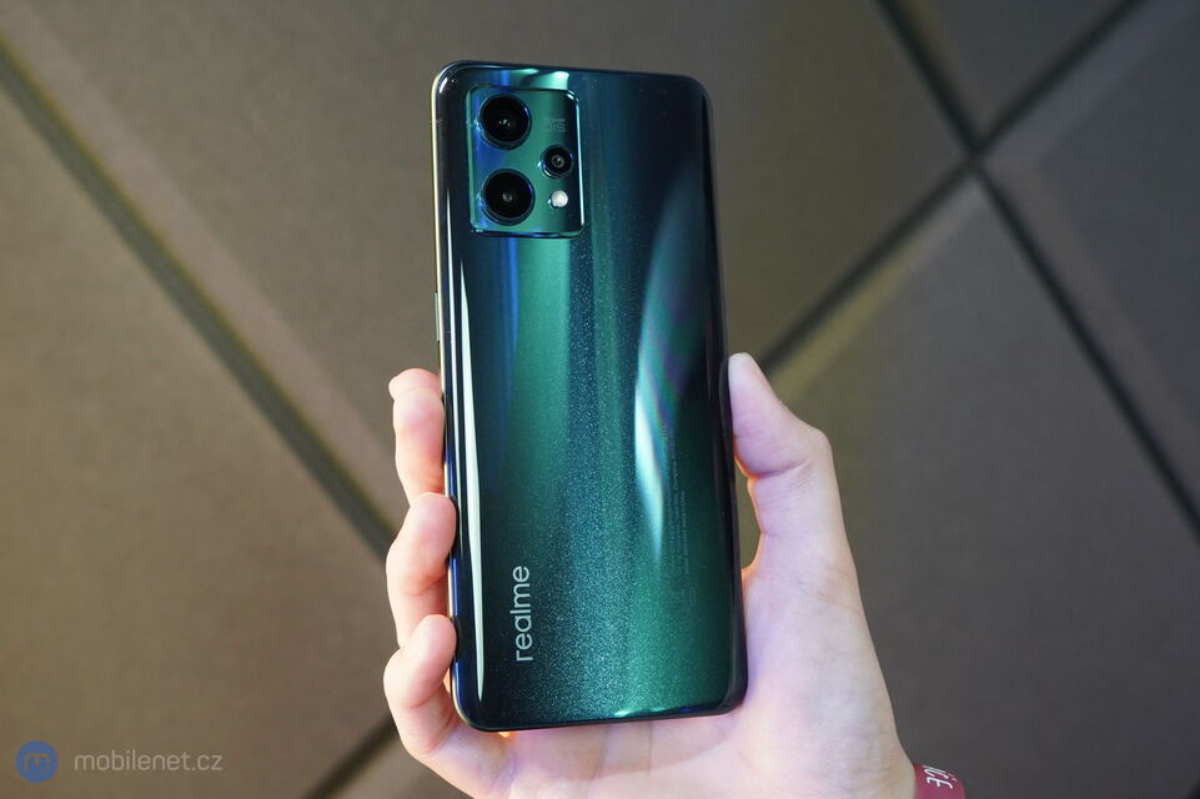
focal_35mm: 39
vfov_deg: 34.2
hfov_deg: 49.6
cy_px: 400
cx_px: 600
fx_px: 1299
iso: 4000
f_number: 6.3
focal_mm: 39
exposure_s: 1/160
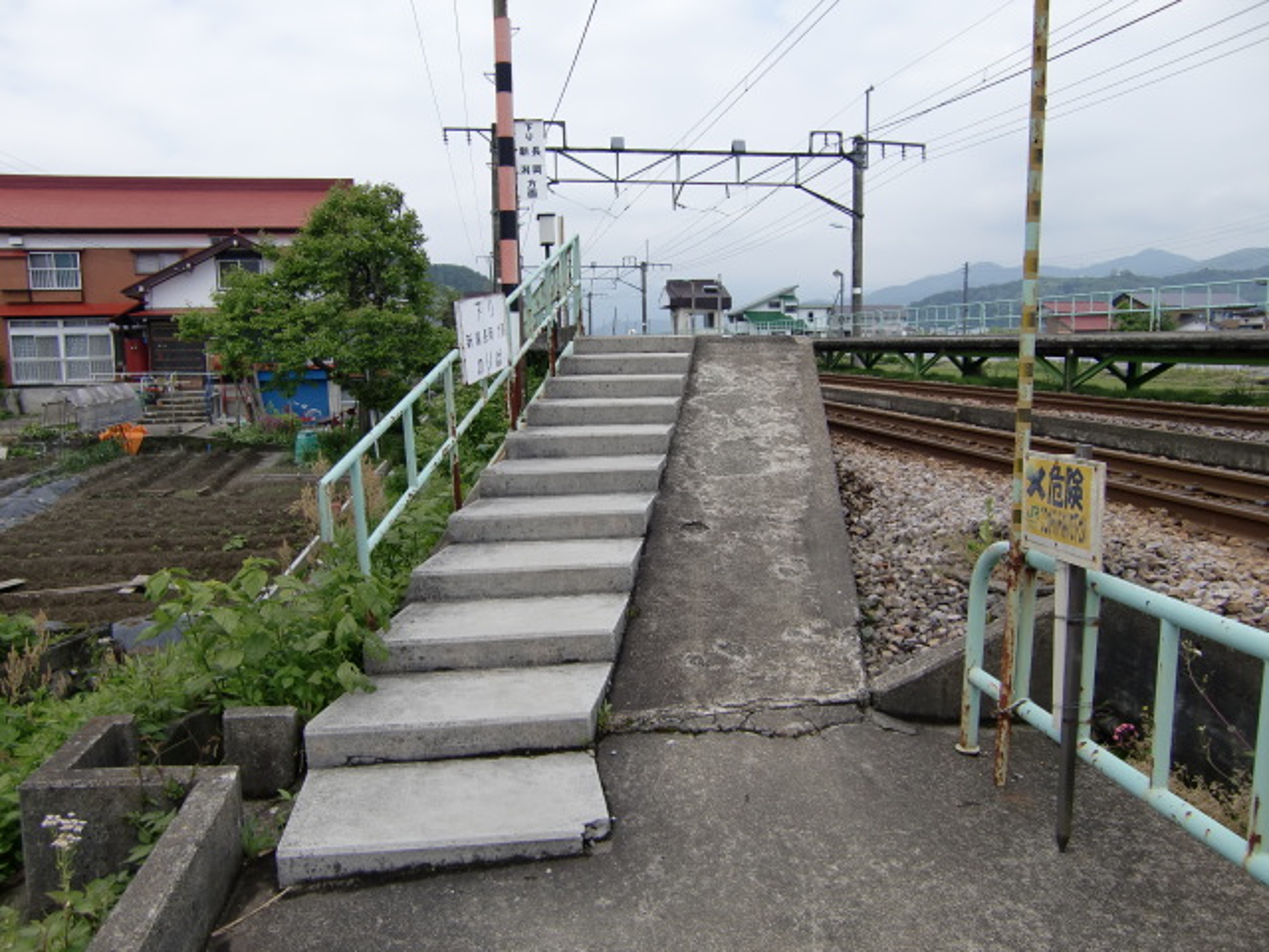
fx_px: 1026
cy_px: 476
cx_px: 634
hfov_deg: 63.4
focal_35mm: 28
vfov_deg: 49.7
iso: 64
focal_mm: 4.9
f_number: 7
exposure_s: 1/200
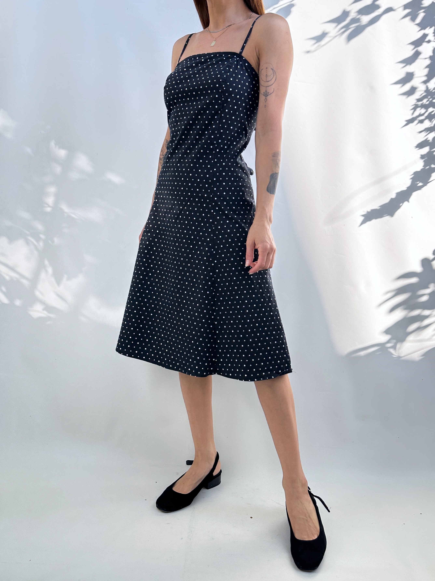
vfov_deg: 71.6
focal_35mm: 24
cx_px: 218
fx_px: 402
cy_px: 290
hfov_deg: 56.8
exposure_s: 1/927
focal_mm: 6.86
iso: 80
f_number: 1.78
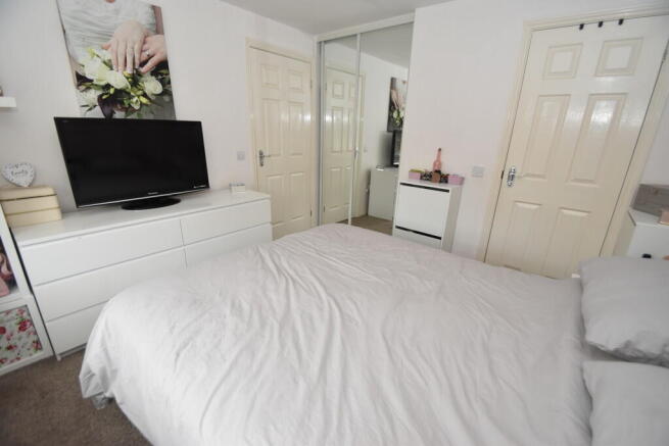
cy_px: 223
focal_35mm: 15
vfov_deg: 77.4
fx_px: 279
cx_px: 334
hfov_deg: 100.4
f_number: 3.5
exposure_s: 1/60
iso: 800
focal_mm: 10
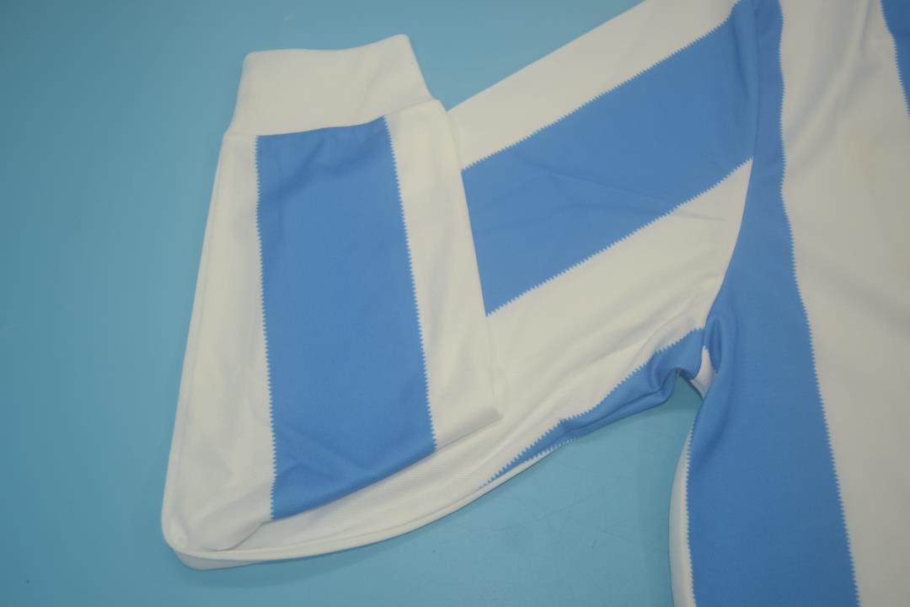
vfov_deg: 40.0
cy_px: 304
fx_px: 834
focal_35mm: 33
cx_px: 455
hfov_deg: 57.2
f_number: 4
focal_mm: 22
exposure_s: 1/200
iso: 200
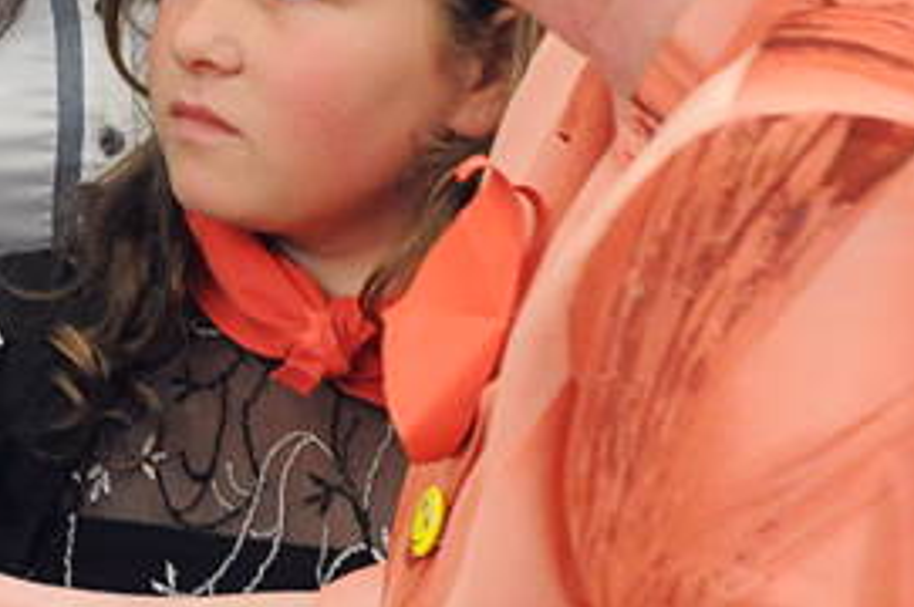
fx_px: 5731
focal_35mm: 226
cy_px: 29
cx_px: 81
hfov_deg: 9.1
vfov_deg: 6.0
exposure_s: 1/80
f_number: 5.6
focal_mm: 48
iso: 2500
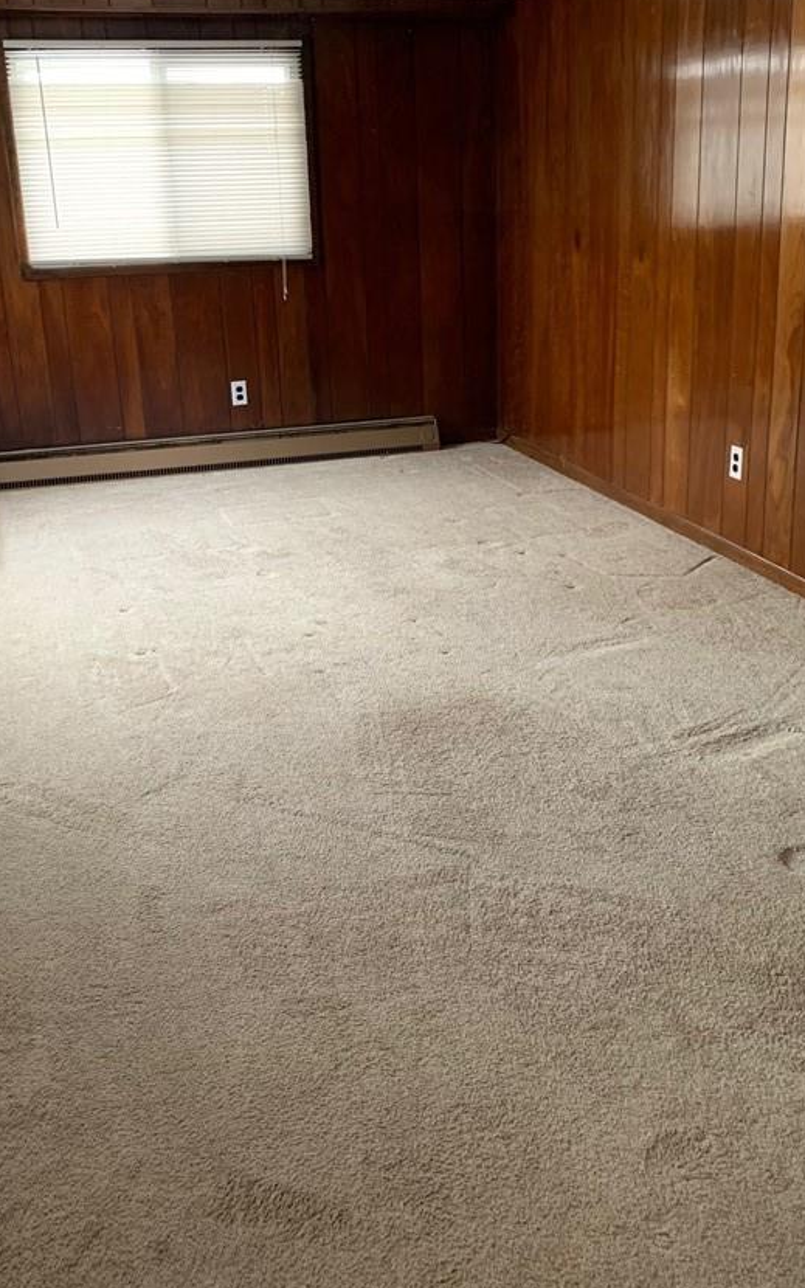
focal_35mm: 34
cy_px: 526
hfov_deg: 37.3
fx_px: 1193
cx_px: 391
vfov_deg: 56.3
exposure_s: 1/60
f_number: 1.8
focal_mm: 4.25
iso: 250
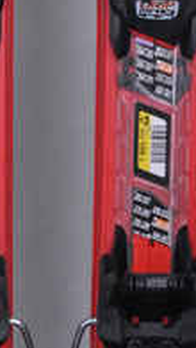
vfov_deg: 7.4
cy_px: 178
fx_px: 2674
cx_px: 49
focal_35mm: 290
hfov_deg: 4.2
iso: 3200
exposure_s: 1/125
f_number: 9.5
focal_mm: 80
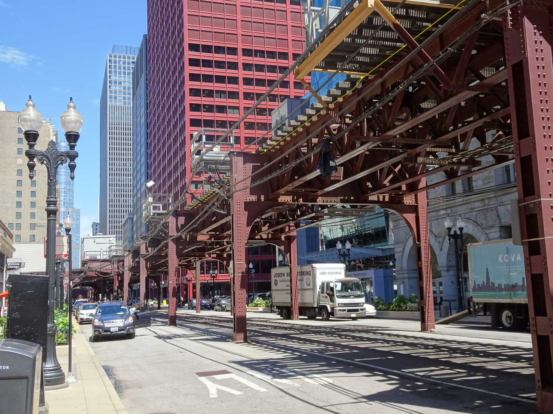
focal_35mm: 37
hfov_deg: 50.1
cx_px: 276
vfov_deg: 38.7
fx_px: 591
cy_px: 207
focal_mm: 6.37
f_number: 4
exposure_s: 1/200
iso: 80
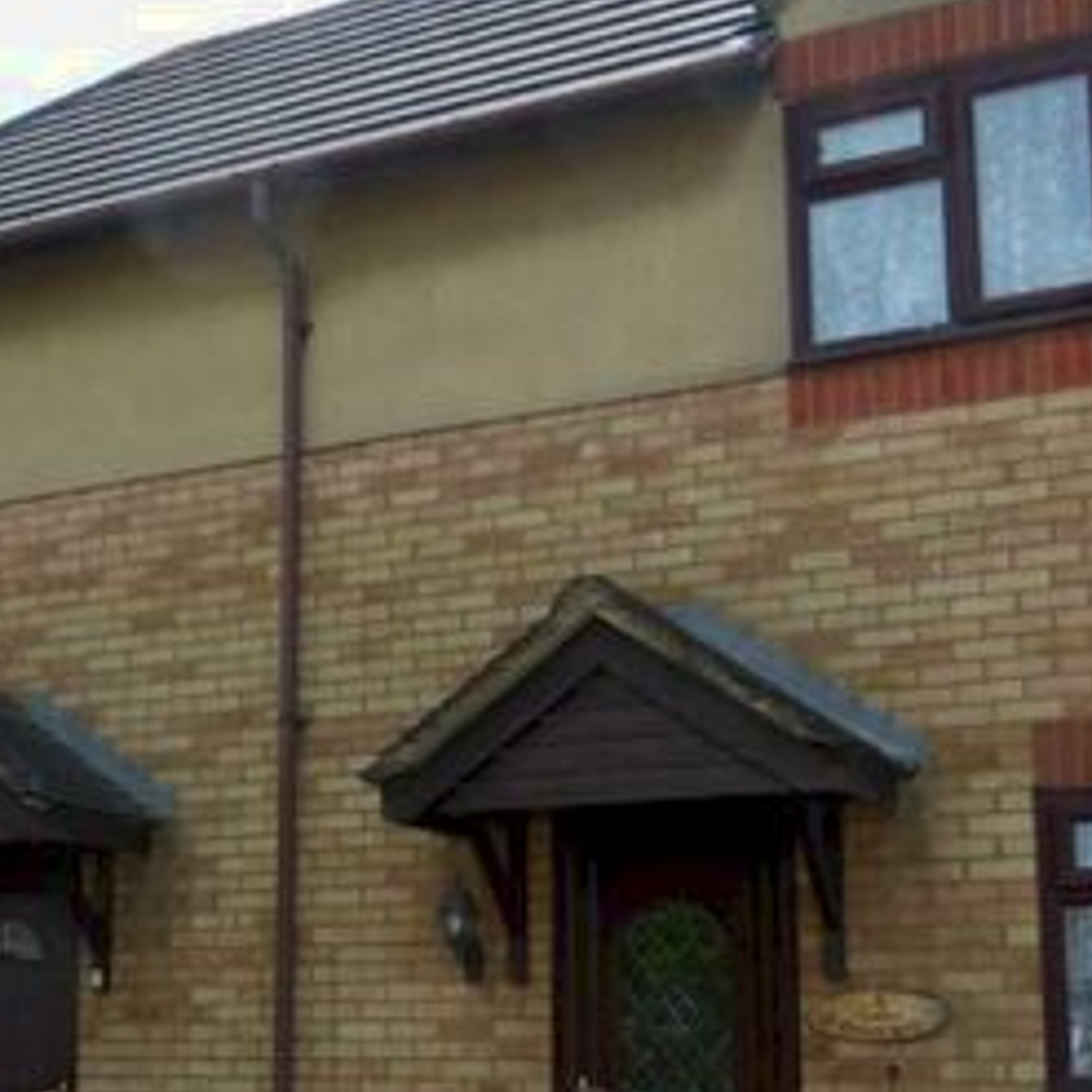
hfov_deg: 27.5
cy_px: 741
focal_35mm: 60
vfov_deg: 28.4
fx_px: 2141
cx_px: 93
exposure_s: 1/500
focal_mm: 4.3
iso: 100
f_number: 4
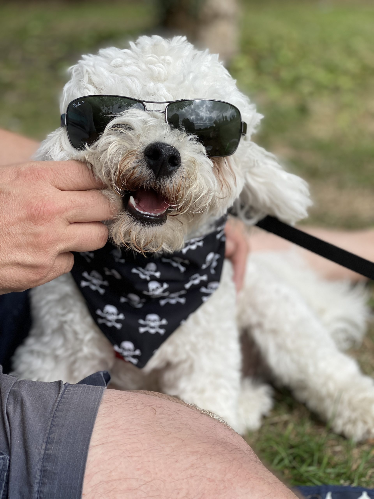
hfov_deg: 28.0
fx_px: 749
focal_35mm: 52
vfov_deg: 36.8
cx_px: 187
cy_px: 250
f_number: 2
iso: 20
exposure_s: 1/615
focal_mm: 6
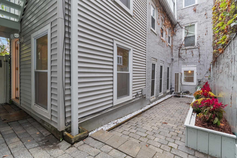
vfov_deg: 73.7
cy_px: 79
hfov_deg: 96.7
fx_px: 105
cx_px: 118
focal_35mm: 16
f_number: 8
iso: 200
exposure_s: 1/5
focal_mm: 16
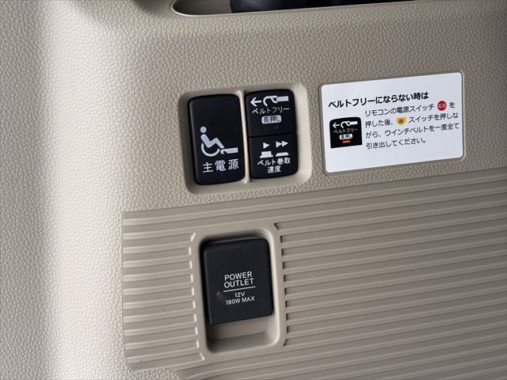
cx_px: 254
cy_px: 190
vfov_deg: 28.0
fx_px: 762
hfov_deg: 36.8
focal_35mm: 52
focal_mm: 5.96
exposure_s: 1/60
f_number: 1.6
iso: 64
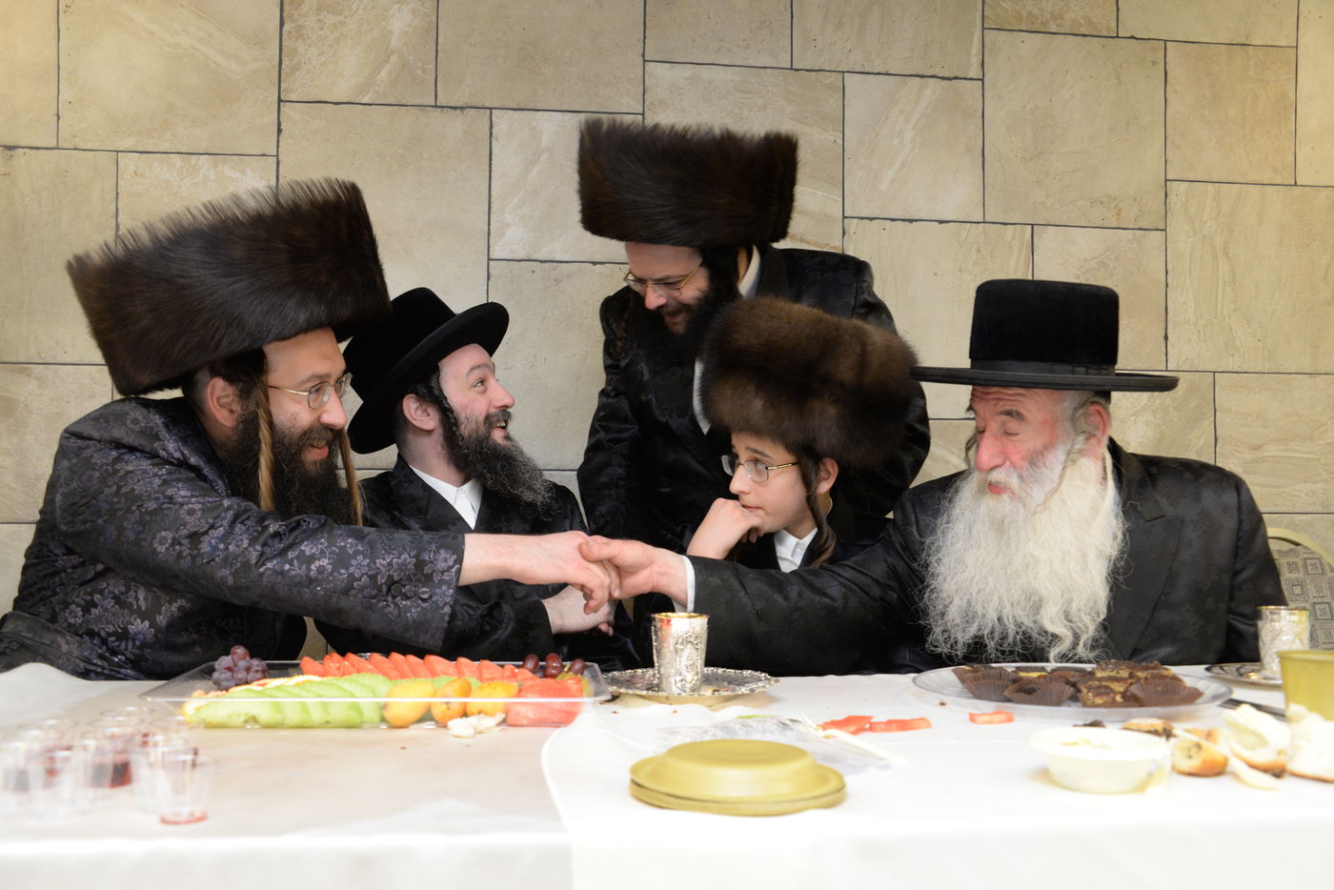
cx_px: 667
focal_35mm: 35
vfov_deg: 37.9
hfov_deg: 54.4
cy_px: 445
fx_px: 1297
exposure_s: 1/100
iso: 2000
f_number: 5
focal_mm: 35
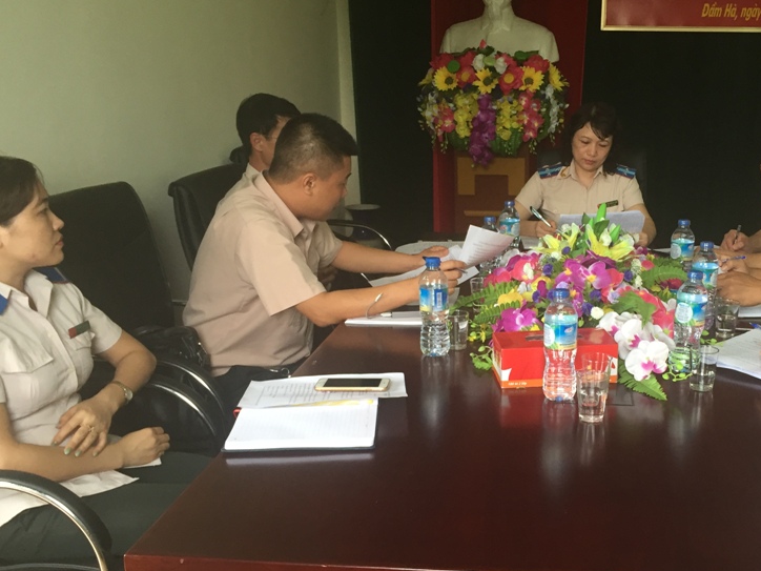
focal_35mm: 41
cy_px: 345
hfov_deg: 44.9
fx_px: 901
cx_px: 521
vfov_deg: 35.0
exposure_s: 1/33
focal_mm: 4.15
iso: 50
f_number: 2.2
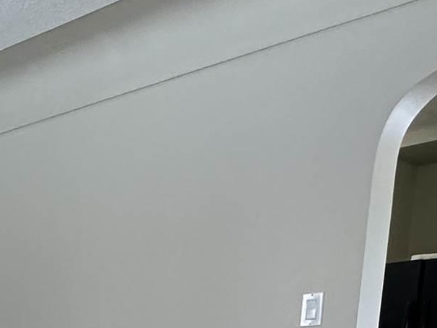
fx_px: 896
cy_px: 552
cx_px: -270
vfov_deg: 17.6
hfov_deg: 21.5
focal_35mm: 71
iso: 200
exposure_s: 1/120
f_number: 2.2
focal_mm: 2.22
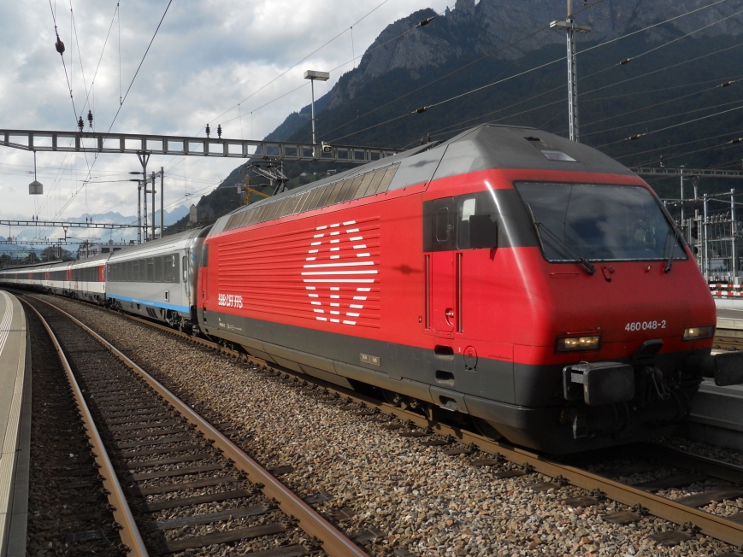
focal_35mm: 33
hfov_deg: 55.3
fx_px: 708
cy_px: 232
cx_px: 381
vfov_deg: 42.8
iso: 80
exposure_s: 1/1000
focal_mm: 5
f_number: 2.7
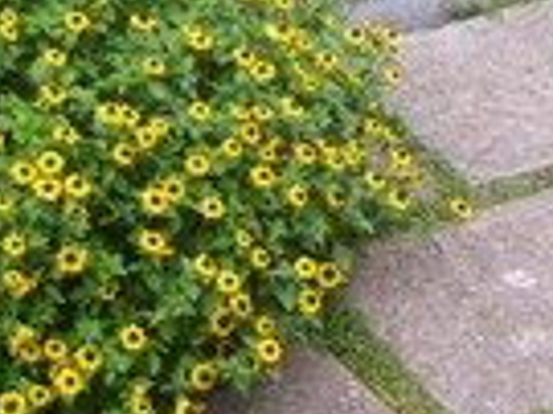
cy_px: -498
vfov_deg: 7.7
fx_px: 2905
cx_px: 741
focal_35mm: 182
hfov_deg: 10.6
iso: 50
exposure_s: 1/350
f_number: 2.8
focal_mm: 7.4
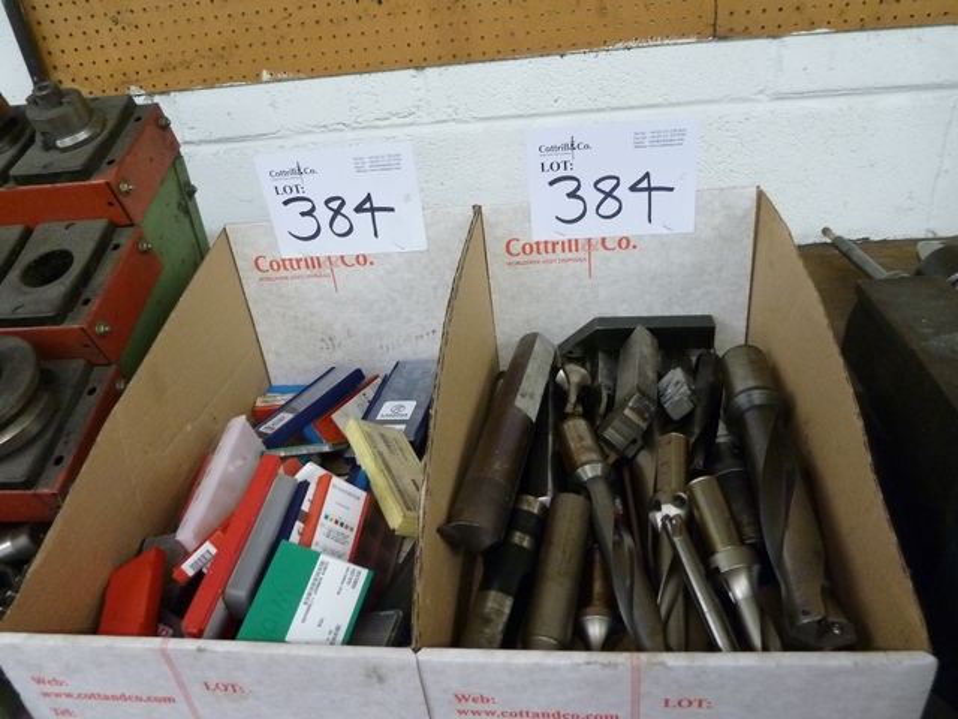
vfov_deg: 54.9
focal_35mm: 25
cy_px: 360
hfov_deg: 69.4
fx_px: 692
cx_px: 479
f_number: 3.3
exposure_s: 1/30
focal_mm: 4.1
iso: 400
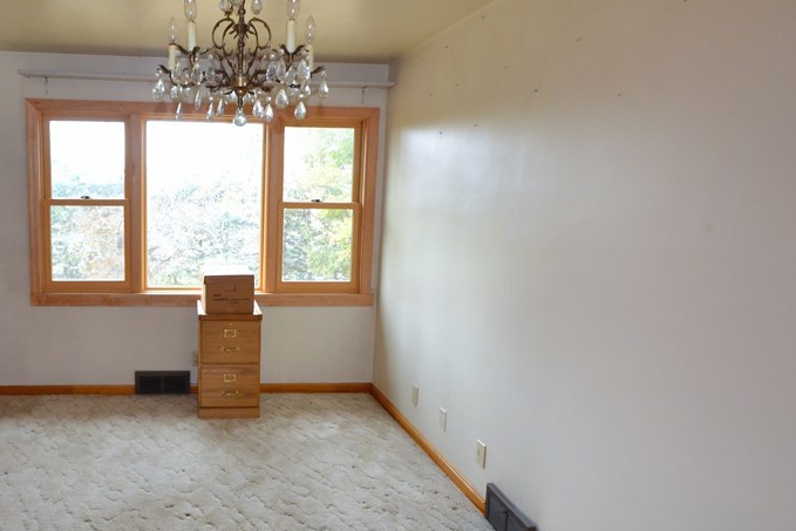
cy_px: 251
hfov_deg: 69.4
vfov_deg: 53.1
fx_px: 531
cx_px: 210
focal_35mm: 24
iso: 720
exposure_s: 1/60
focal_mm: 10
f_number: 3.5
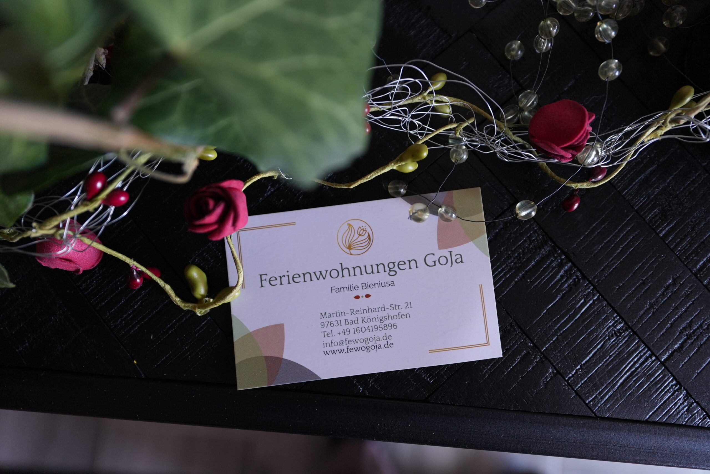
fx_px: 434
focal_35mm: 22
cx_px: 355
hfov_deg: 78.5
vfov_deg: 57.3
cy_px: 237
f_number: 4
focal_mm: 22
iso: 1250
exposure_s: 1/80
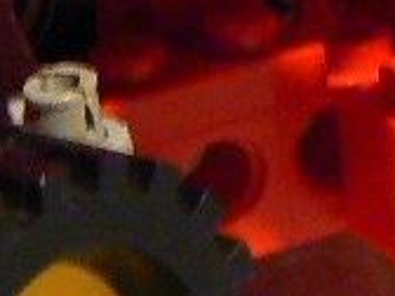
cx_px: 292
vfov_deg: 5.3
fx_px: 3127
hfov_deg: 7.2
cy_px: -237
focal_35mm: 274
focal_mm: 6
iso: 200
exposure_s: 1/20
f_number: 2.8
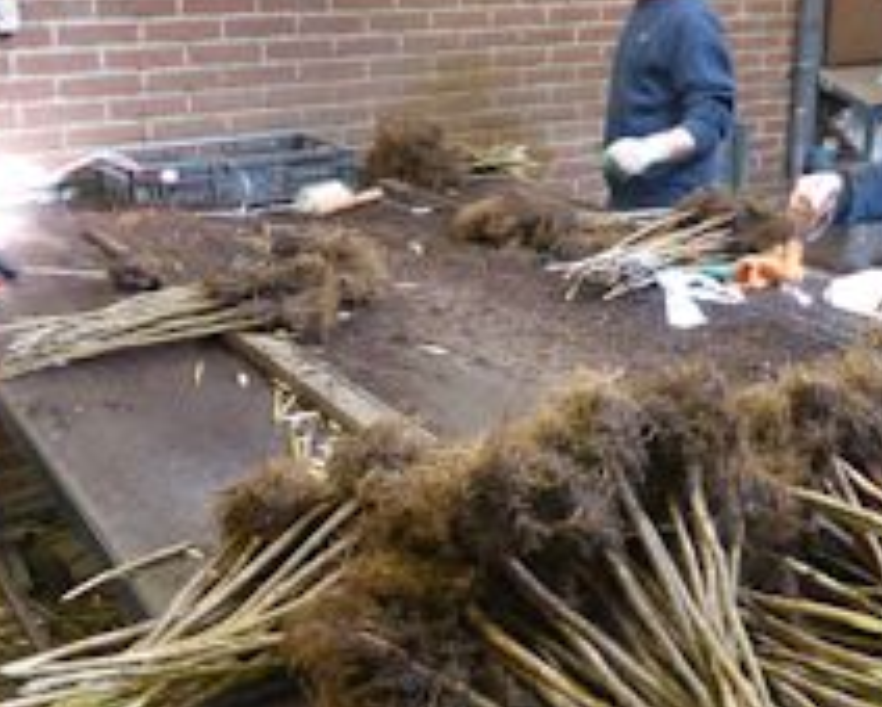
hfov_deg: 42.1
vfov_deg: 34.9
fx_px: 1123
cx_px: 616
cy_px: 354
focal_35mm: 43
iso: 800
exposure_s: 1/40
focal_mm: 4.3
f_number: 3.3
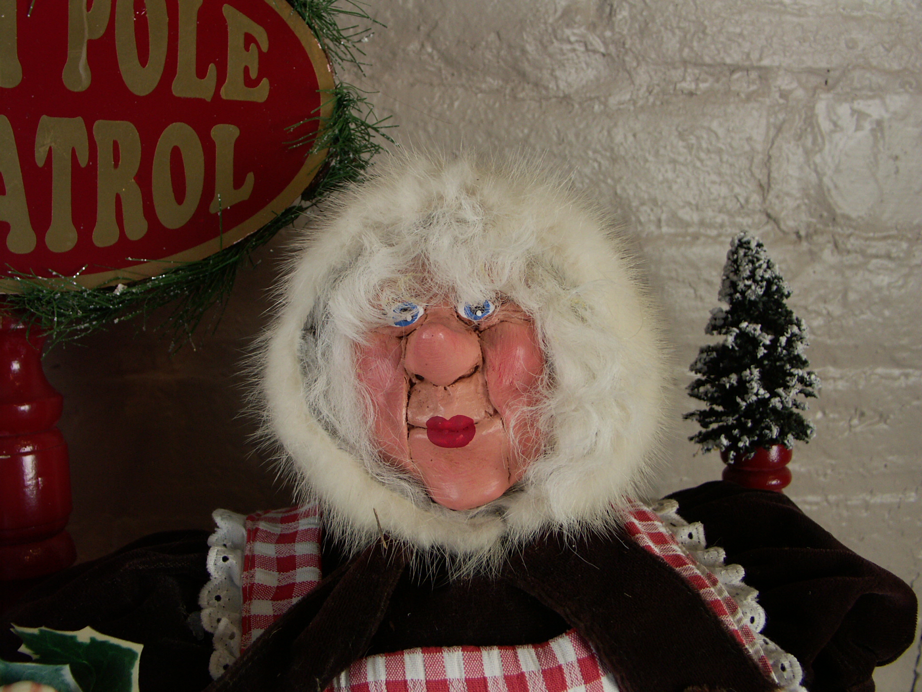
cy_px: 346
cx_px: 461
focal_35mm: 36
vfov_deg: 39.7
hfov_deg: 51.4
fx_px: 959
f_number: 2.8
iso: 100
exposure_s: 1/50
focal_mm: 9.21
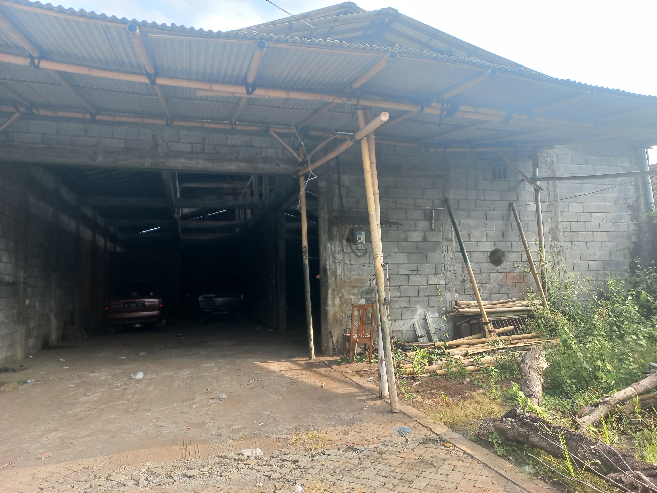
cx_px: 328
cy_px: 246
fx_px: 474
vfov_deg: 54.9
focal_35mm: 25
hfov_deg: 69.4
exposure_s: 1/100
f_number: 1.8
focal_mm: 4.6
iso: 25
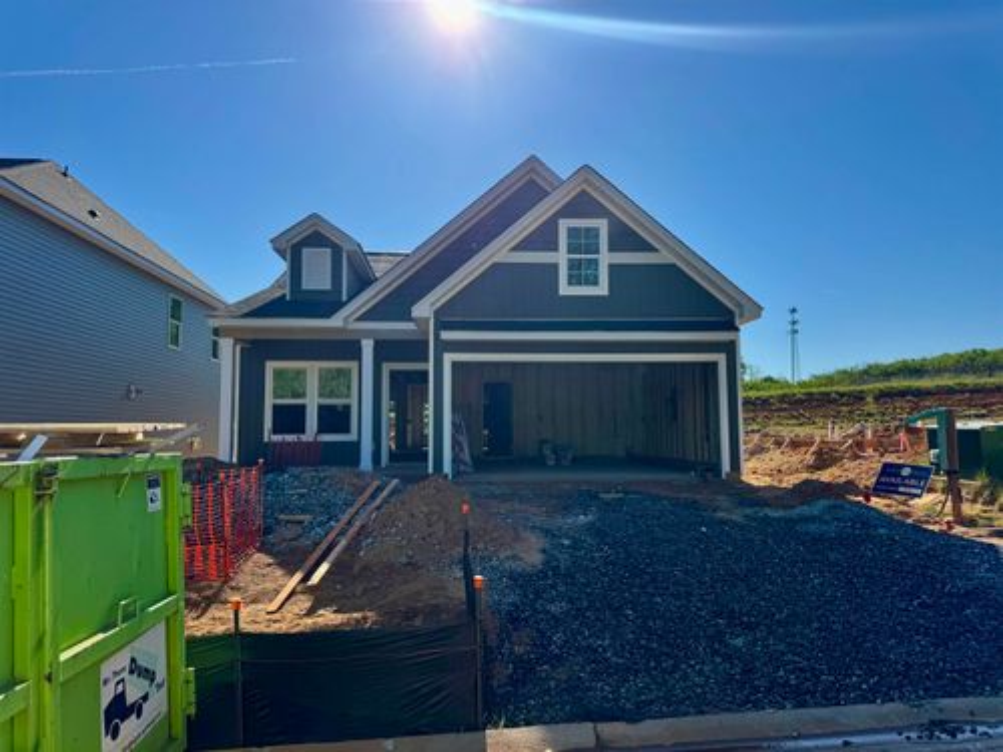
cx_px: 502
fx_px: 695
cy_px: 376
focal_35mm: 24
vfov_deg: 56.8
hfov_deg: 71.6
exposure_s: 1/7092
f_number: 1.78
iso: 80
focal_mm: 6.76
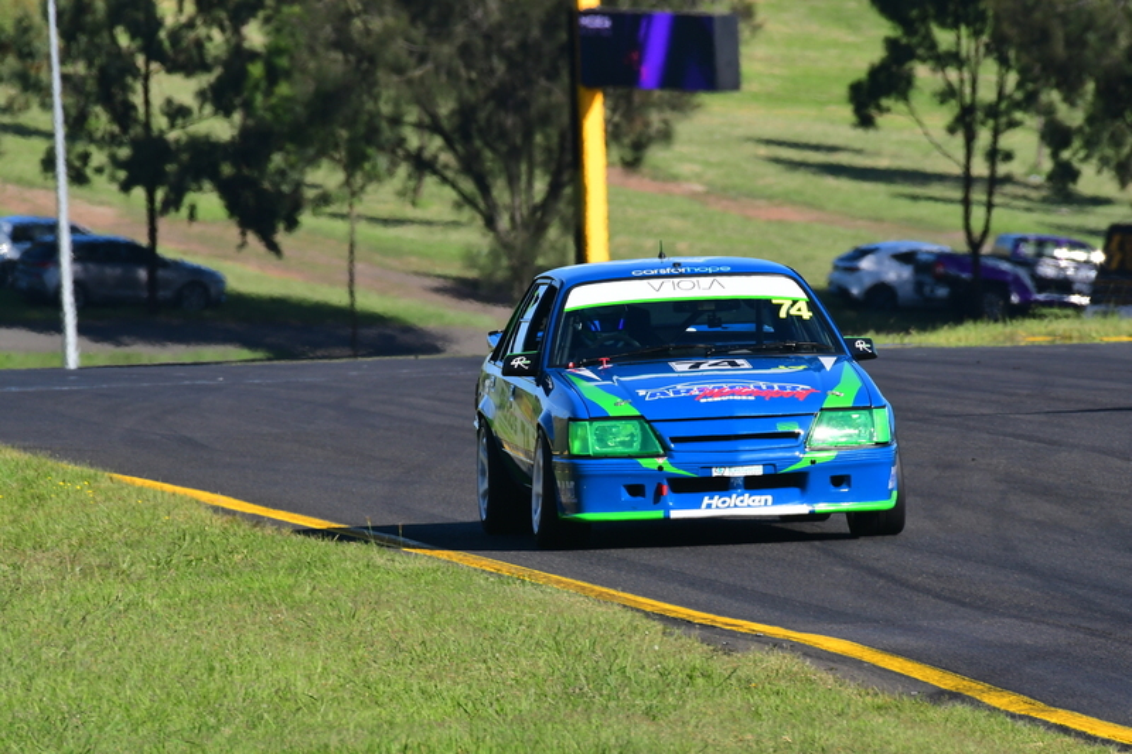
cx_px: 566
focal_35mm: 750
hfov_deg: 2.8
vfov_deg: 1.8
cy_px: 377
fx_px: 23577
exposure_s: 1/640
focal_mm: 500
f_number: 11
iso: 500
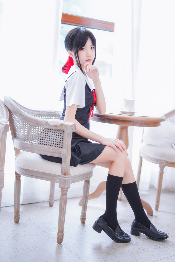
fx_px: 364
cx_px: 88
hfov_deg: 27.0
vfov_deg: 39.6
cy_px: 131
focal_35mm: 50
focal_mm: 50
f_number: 1.4
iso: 100
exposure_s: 1/100
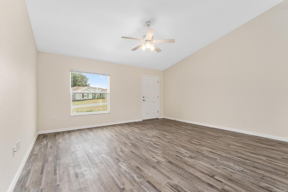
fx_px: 128
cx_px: 156
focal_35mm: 16
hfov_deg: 96.5
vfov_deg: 73.7
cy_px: 94
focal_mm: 14
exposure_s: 1/15
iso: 500
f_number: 7.1
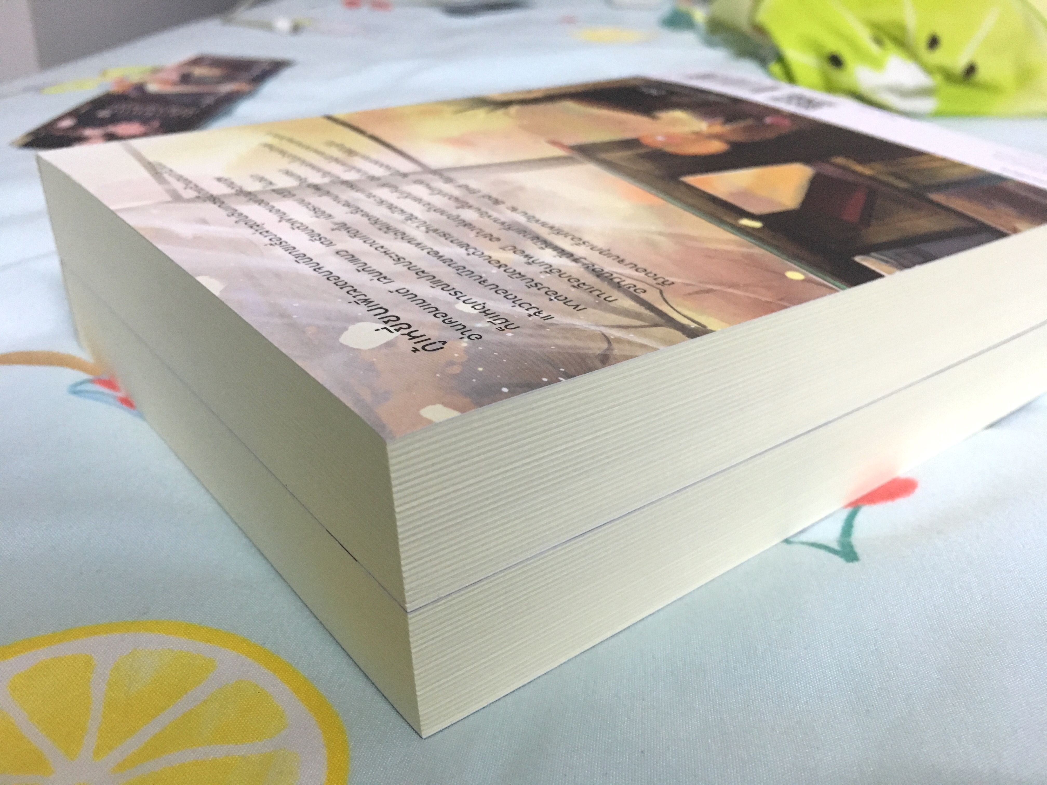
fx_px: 877
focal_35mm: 29
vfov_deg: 48.2
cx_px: 524
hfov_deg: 61.7
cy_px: 392
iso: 250
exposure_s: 1/33
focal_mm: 4.15
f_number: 2.2
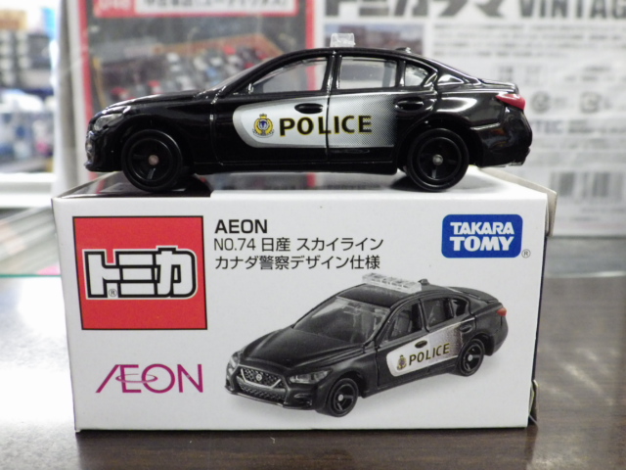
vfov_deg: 41.8
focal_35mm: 34
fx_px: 615
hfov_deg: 54.0
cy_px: 235
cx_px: 313
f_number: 3.4
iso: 800
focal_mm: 6.2
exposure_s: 1/30
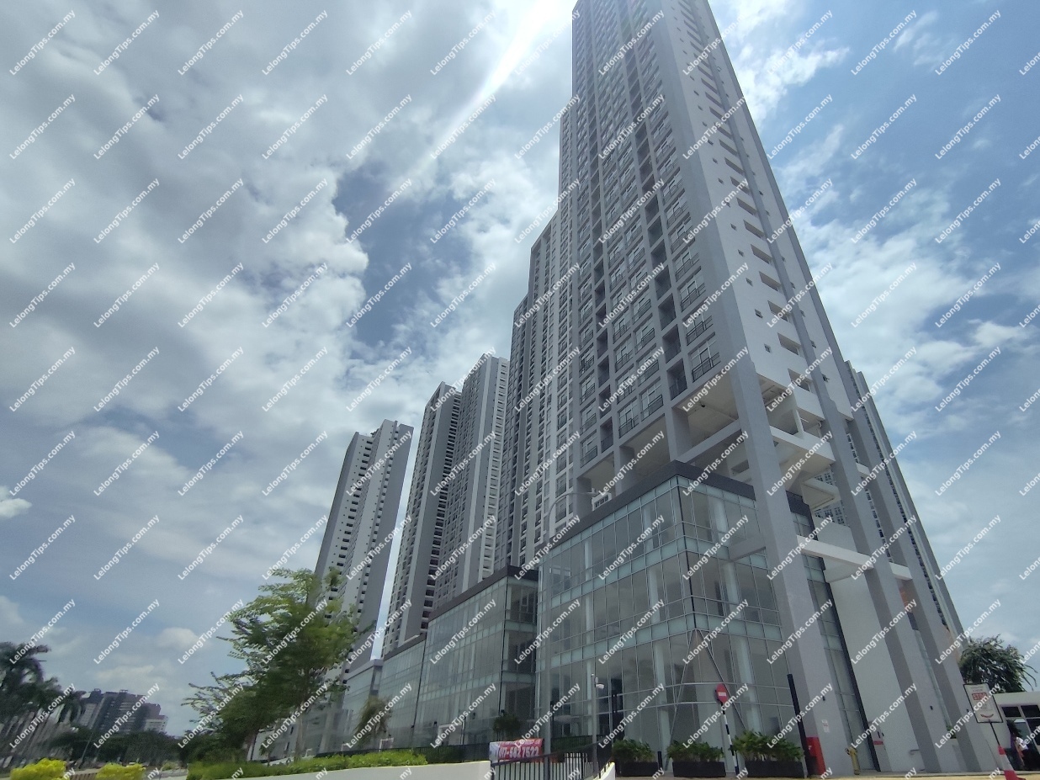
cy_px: 390
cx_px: 520
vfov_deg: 78.1
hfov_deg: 94.5
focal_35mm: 16
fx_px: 481
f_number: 2.2
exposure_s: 1/5454
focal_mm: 1.65
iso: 50
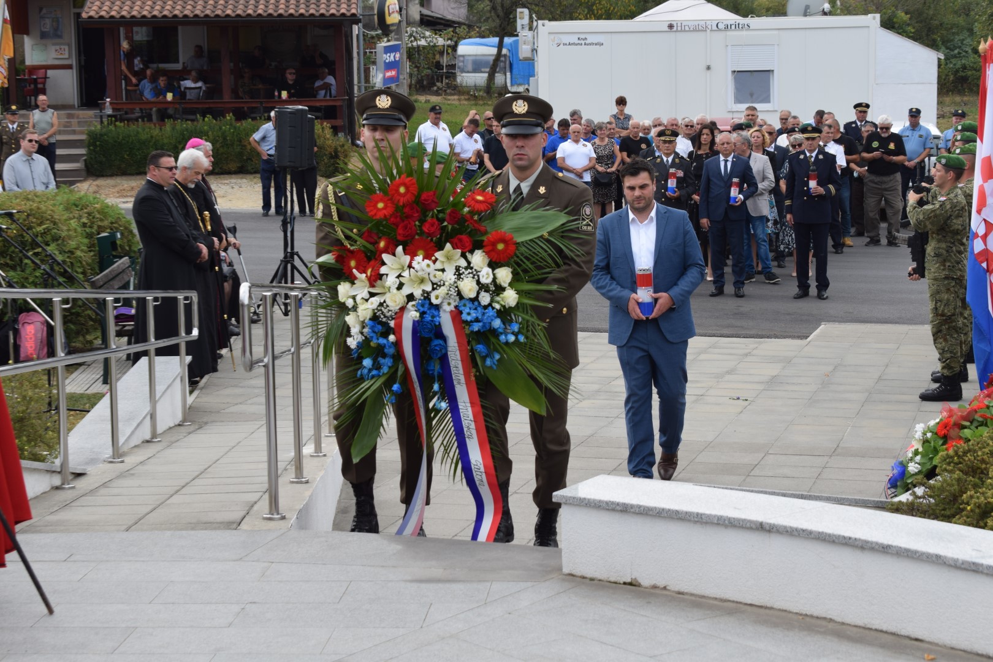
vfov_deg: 16.6
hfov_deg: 24.6
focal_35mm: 82
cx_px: 496
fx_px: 2275
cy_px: 331
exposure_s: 1/250
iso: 200
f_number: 8
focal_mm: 55
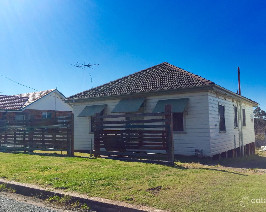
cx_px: 144
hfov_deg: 57.1
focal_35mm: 31
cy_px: 105
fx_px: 244
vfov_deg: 47.1
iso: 32
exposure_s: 1/2639
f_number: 2.2
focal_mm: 4.15
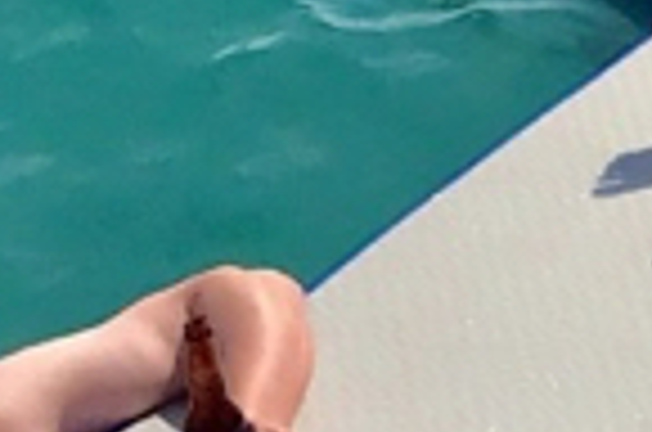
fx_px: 2909
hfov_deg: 12.0
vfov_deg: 8.1
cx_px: 1075
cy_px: -423
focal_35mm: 161
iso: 20
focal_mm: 3.99
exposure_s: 1/5650
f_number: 1.8
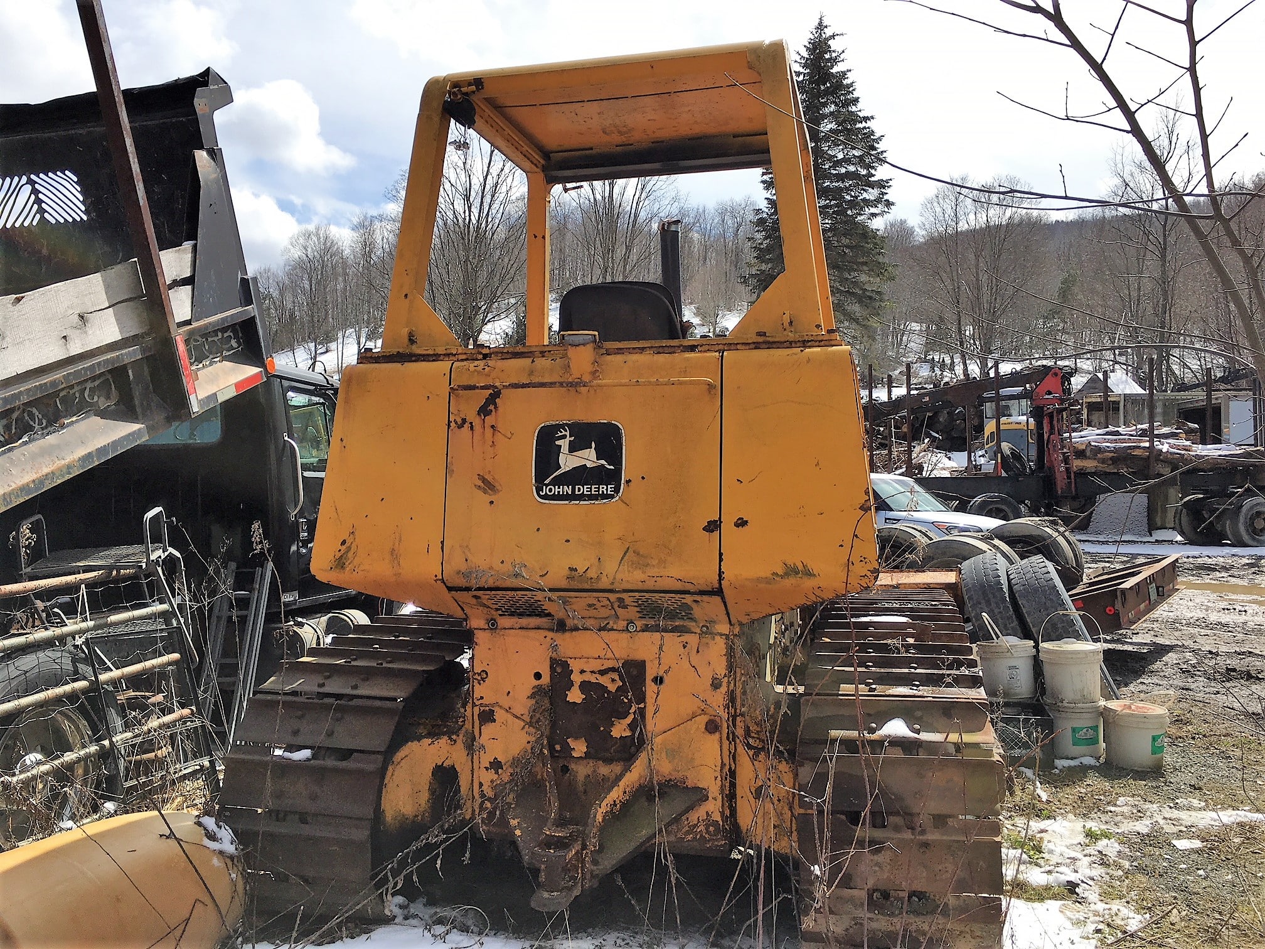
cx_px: 632
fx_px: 1060
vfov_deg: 48.2
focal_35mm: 29
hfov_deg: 61.7
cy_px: 474
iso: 25
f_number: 2.2
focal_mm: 4.15
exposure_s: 1/1709
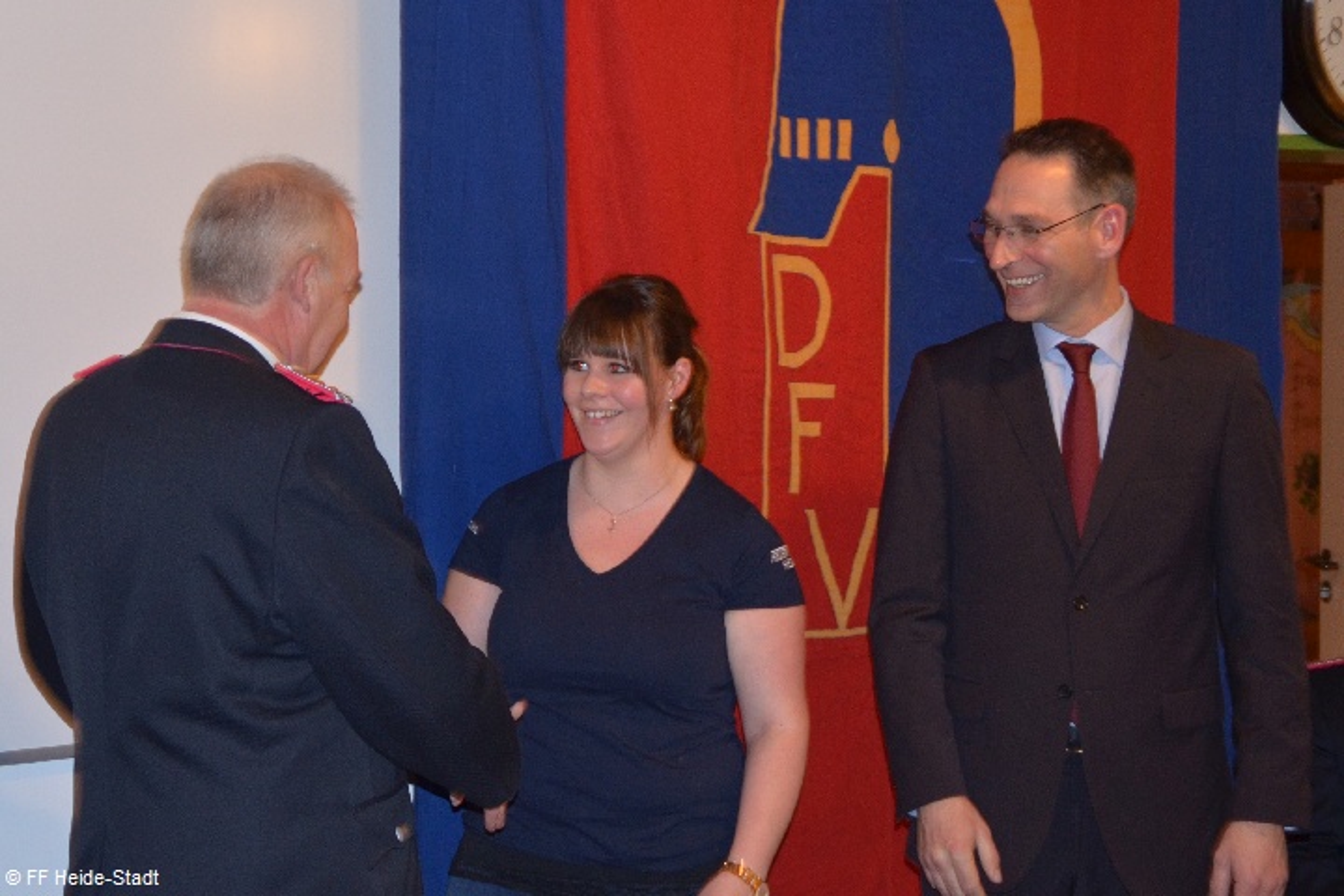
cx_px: 672
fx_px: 1960
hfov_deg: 37.9
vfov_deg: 25.8
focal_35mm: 52
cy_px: 448
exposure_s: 1/60
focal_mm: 35
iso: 800
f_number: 4.2
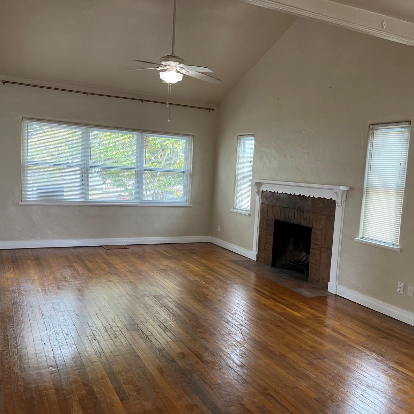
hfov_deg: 52.5
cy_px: 207
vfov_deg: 52.5
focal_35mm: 31
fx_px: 419
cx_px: 224
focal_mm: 5.1
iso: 80
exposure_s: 1/120
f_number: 1.6
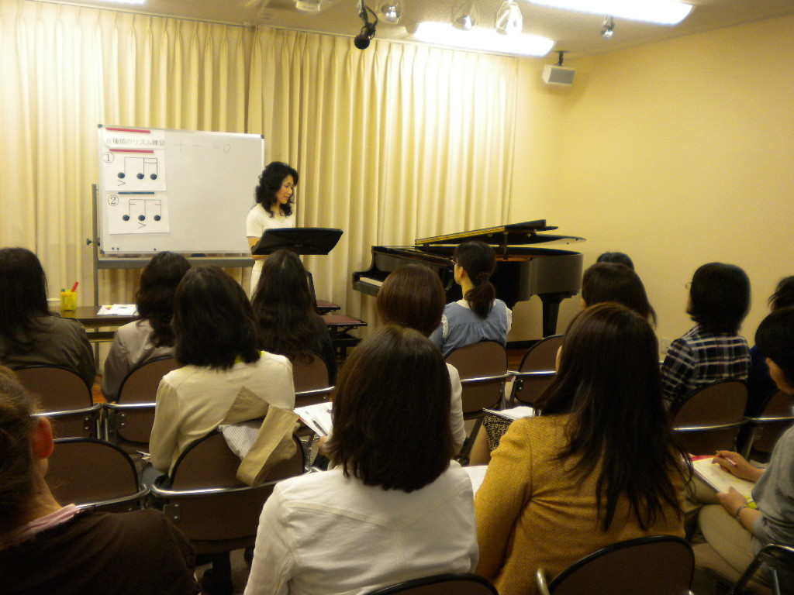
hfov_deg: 52.6
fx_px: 803
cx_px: 397
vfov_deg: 40.7
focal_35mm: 35
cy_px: 298
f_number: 3.1
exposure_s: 1/64.4
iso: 290
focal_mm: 6.3
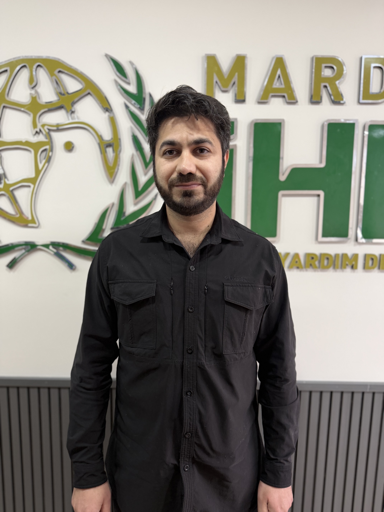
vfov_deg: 71.6
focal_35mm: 24
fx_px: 355
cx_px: 192
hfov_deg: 56.8
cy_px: 256
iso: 200
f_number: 1.78
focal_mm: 6.76
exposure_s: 1/50
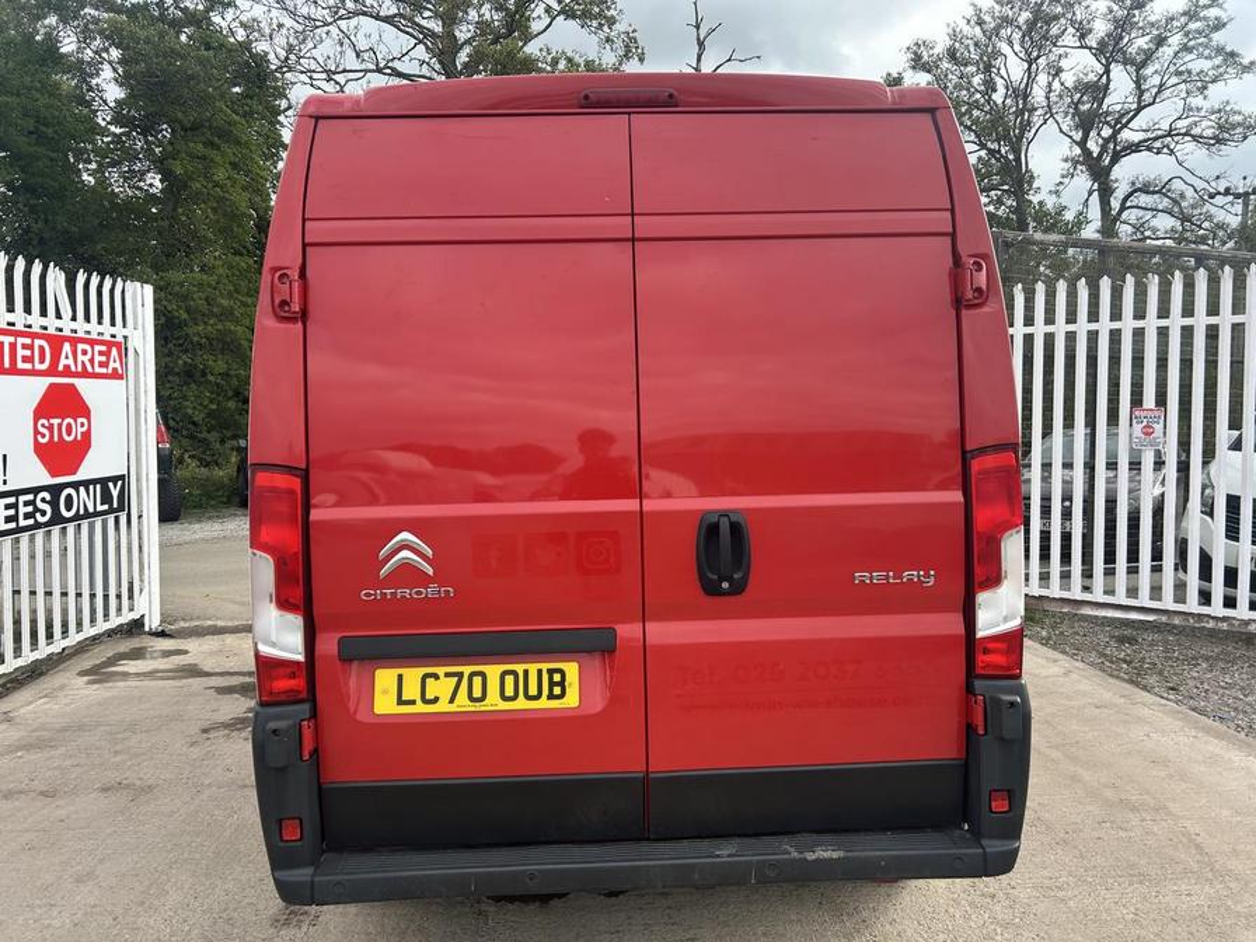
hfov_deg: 67.3
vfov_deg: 53.1
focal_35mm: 26
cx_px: 628
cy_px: 471
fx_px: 943
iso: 50
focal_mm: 5.7
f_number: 1.5
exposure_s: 1/820
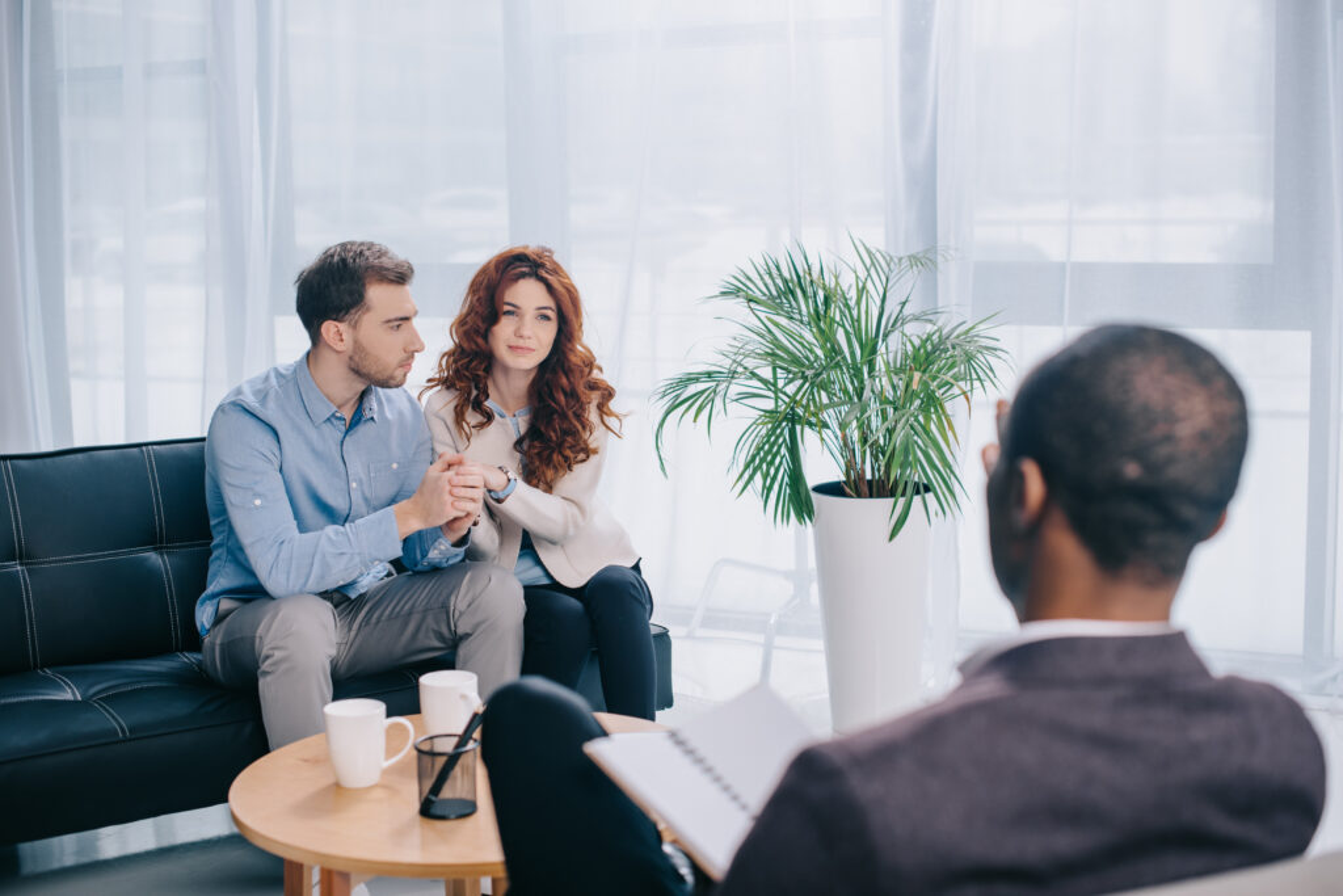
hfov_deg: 39.6
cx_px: 672
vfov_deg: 27.0
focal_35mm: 50
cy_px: 448
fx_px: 1865
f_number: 3.2
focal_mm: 50
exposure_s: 1/200
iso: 160
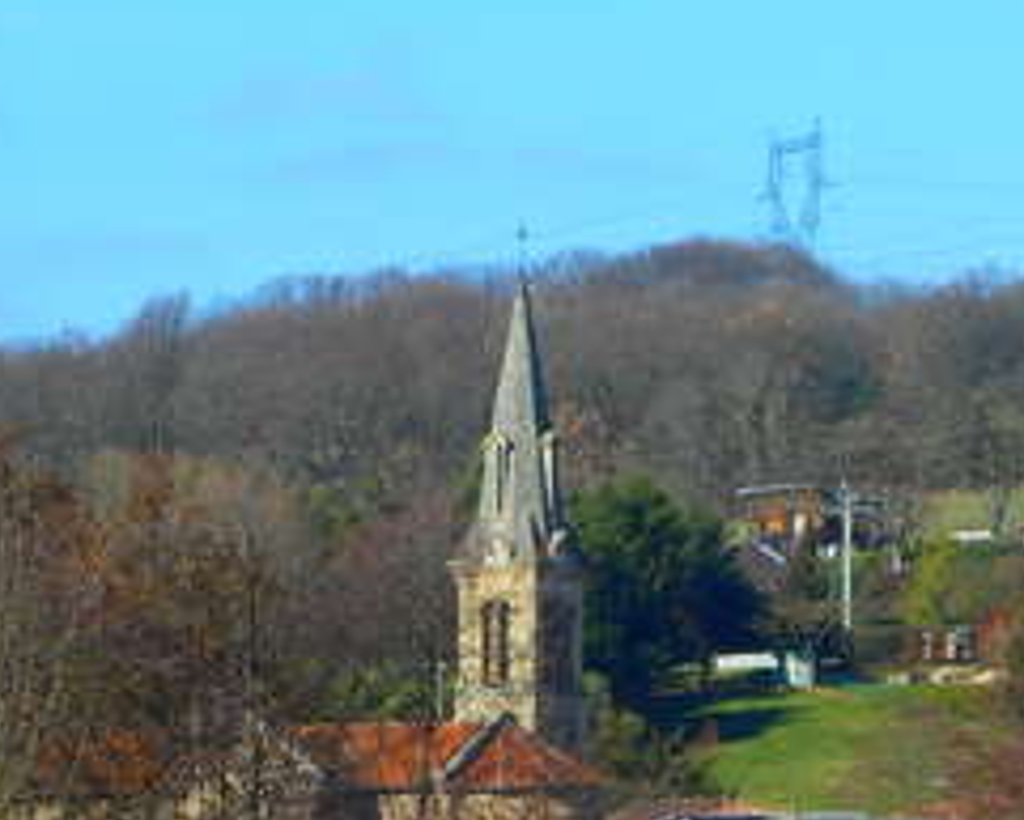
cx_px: 701
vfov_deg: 4.8
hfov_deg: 5.9
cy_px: 527
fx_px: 9884
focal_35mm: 326
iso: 80
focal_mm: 23.9
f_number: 6.1
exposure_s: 1/320
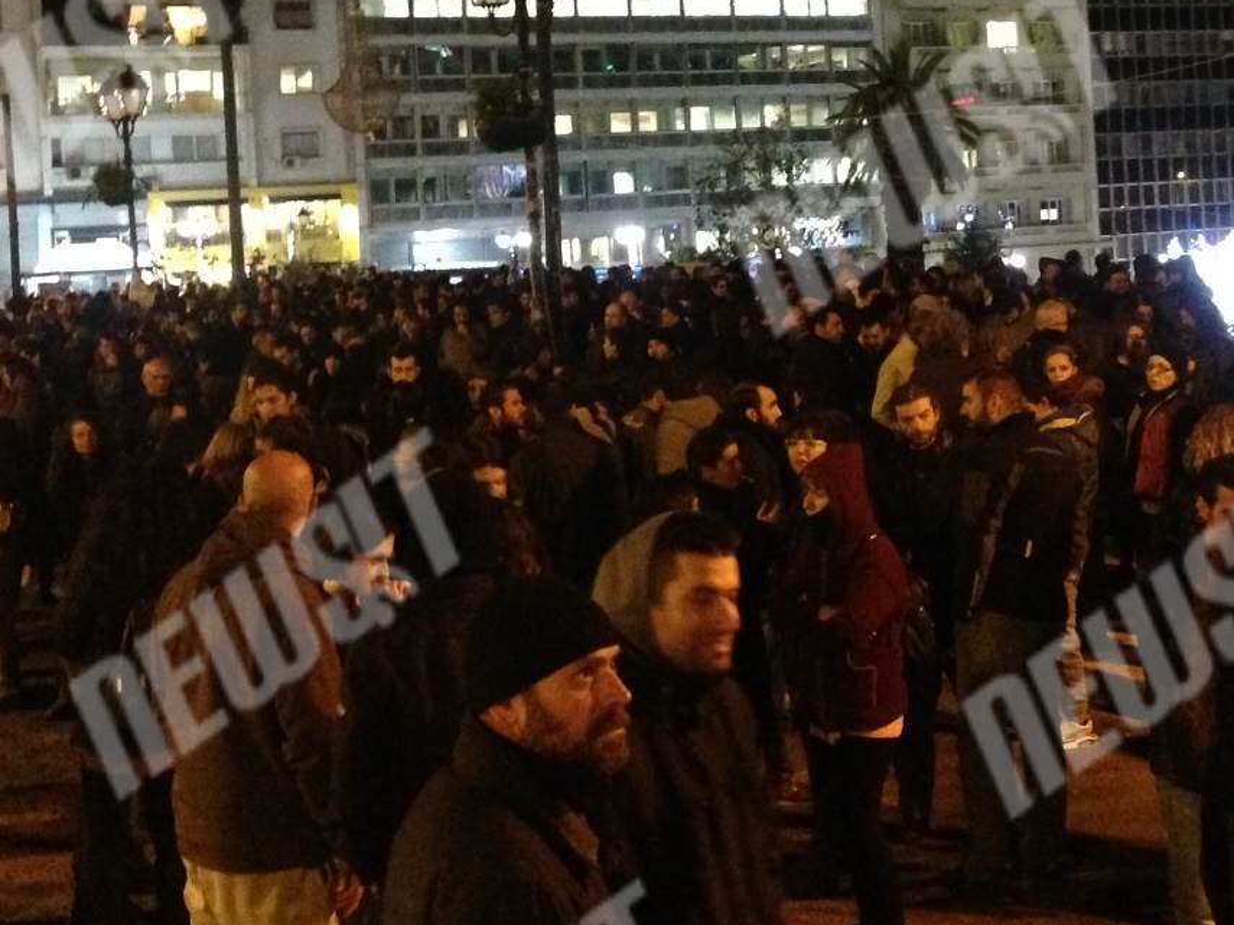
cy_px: 221
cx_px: 670
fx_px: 2246
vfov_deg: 23.0
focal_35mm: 63
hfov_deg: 30.7
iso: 800
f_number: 2.4
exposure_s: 1/15
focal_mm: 4.12
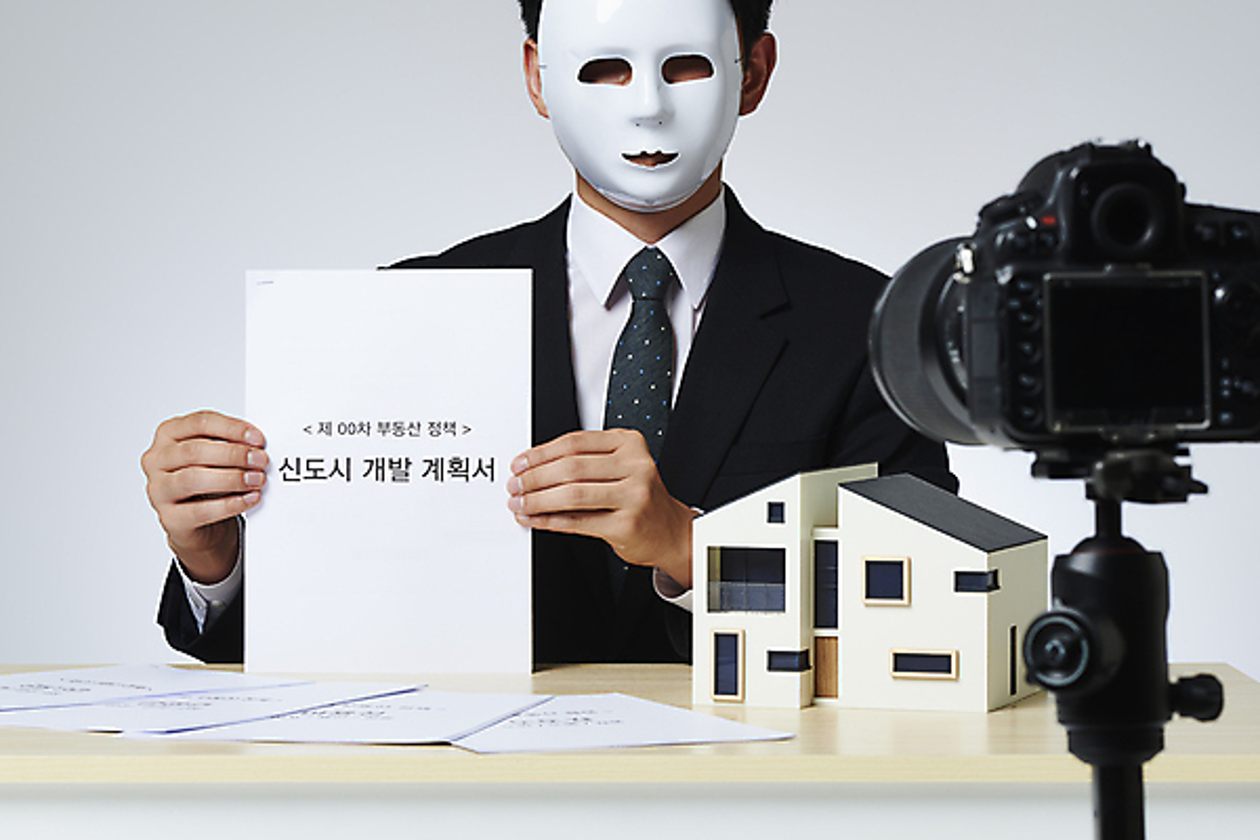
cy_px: 420
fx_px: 3675
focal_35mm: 105
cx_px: 630
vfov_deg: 13.0
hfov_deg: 19.5
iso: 100
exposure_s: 1/125
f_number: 18
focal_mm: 105
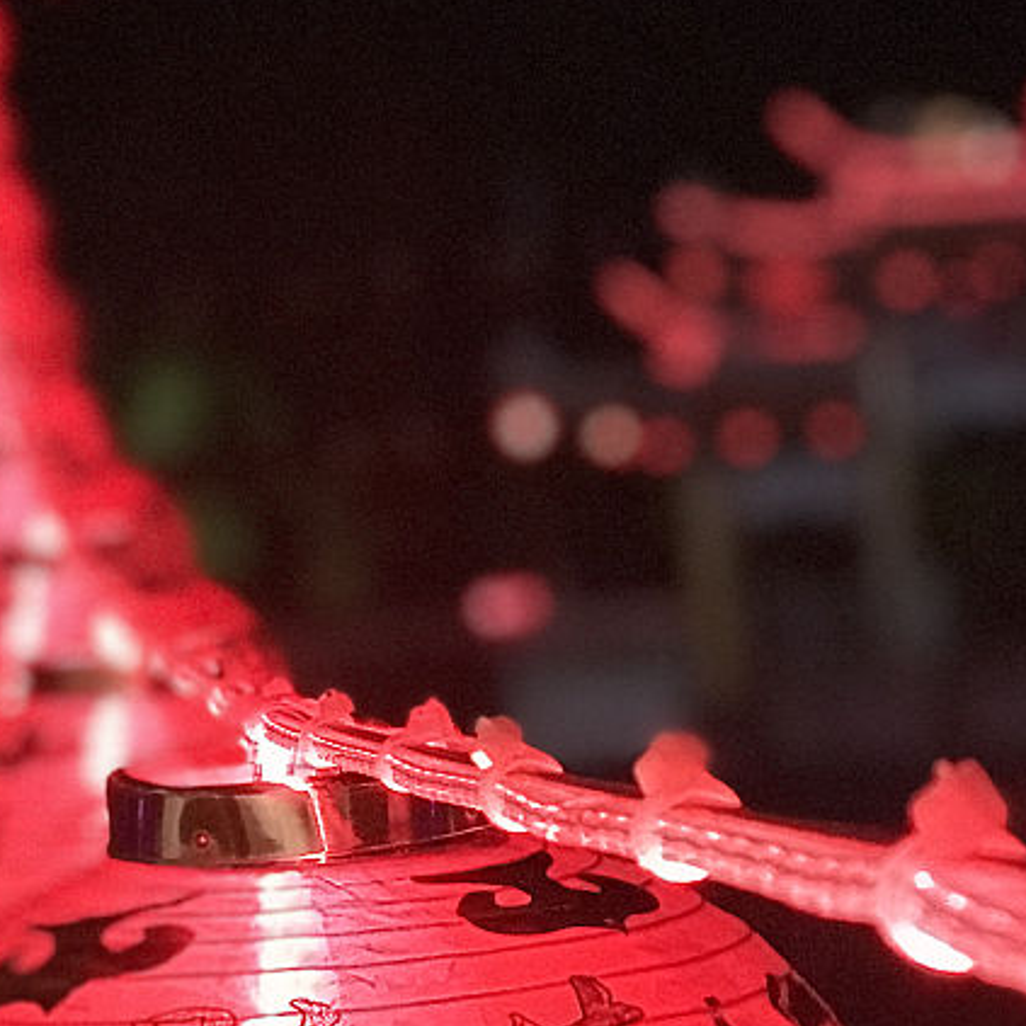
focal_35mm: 143
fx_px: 4795
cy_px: 451
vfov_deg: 12.2
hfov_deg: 12.2
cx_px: 279
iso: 1250
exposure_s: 1/50
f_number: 2.8
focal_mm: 6.6
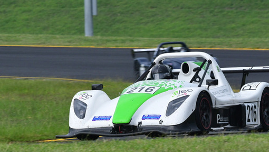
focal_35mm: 616
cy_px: 78
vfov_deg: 2.0
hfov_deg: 3.5
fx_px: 4394
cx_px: 154
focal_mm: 250
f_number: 11
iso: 800
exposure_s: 1/640
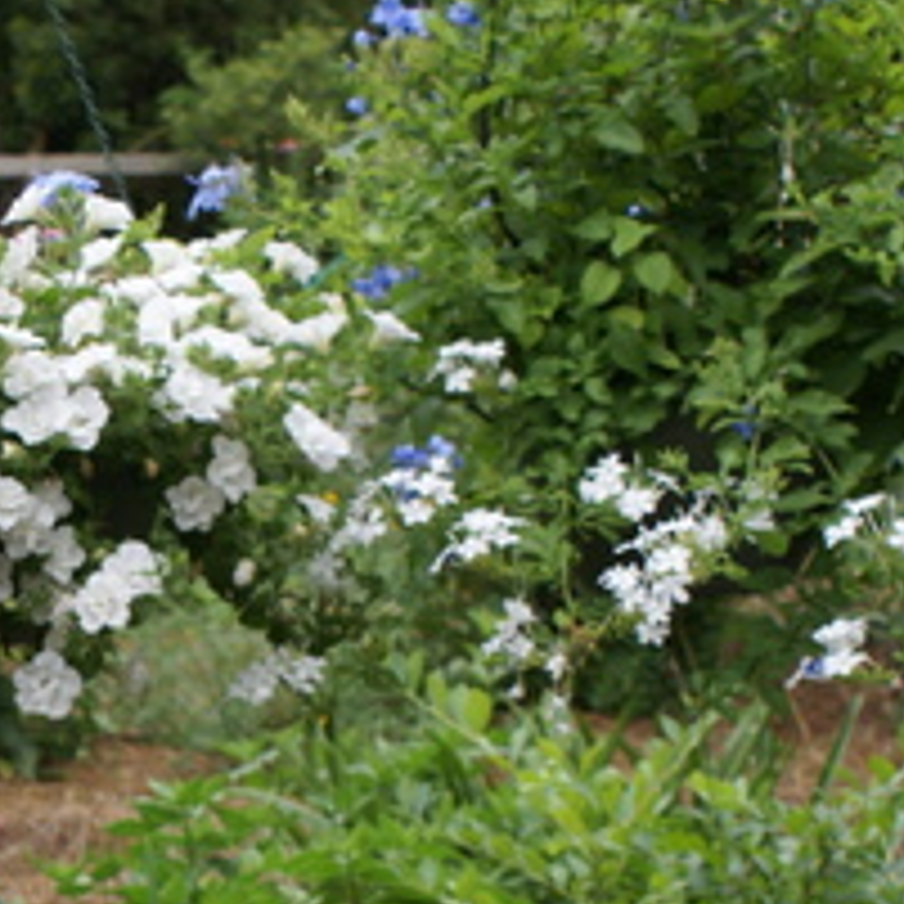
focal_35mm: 122
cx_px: -247
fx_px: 3605
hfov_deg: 13.8
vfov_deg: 14.1
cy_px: 850
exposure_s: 1/100
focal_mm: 30
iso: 100
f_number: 7.1
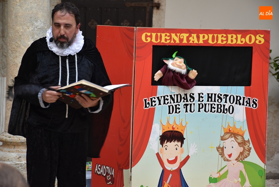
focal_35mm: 128
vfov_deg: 10.8
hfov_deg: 16.1
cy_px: 94
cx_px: 140
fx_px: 989
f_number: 5.3
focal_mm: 85
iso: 400
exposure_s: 1/60
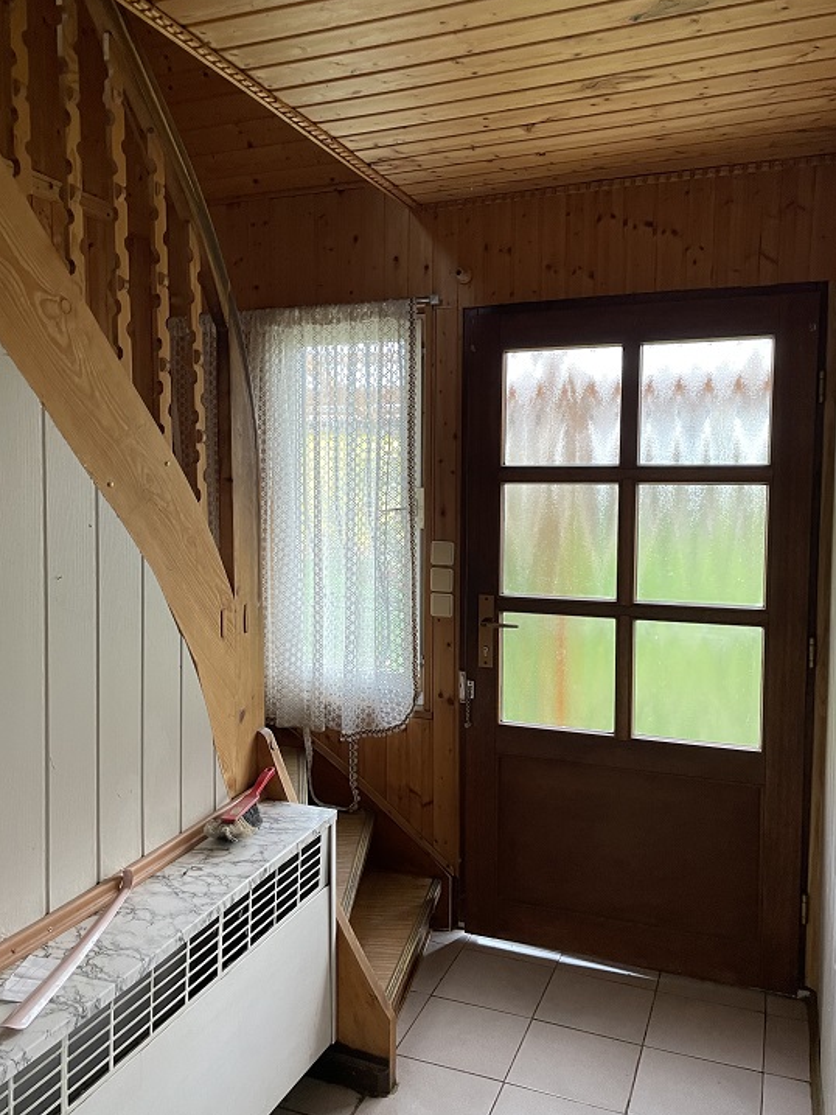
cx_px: 392
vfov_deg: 61.7
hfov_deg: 48.2
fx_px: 934
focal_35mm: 29
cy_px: 552
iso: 125
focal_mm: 4.2
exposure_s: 1/60
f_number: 1.6
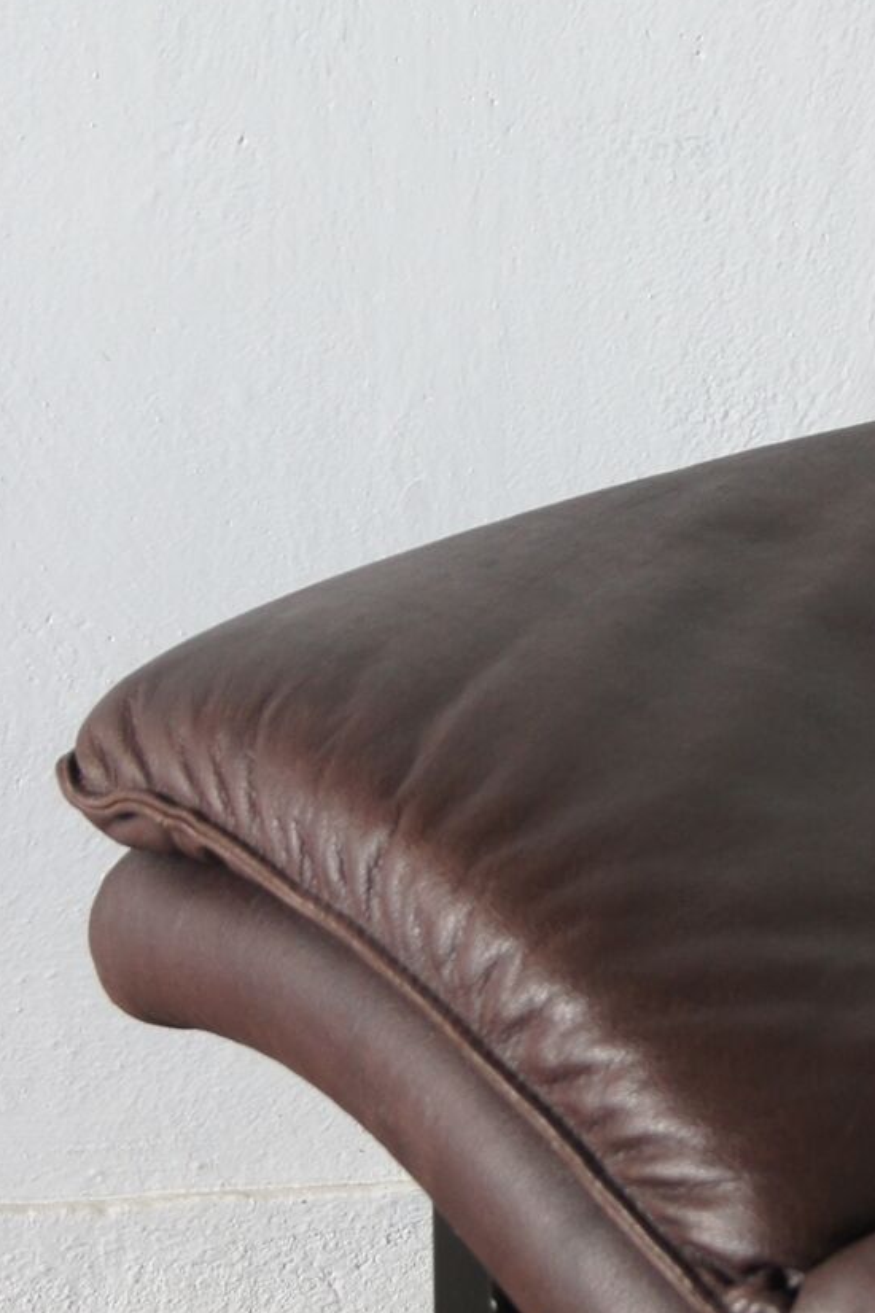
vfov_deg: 16.1
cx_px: 949
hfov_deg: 10.7
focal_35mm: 127
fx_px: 4638
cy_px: 705
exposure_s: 1/15
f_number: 5.6
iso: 400
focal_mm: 35
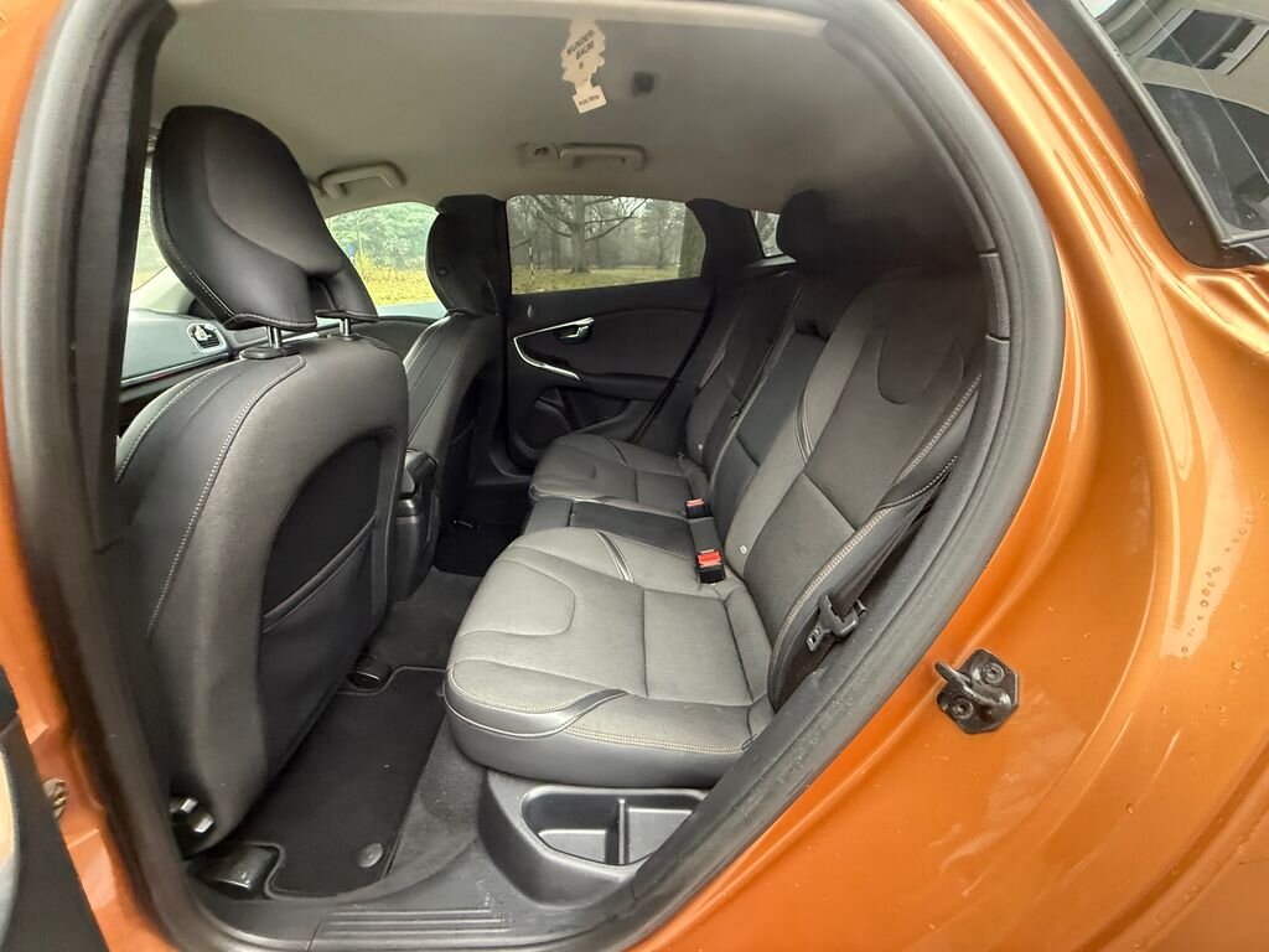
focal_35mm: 14
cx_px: 634
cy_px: 476
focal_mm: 2.22
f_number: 2.2
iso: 800
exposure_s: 1/60
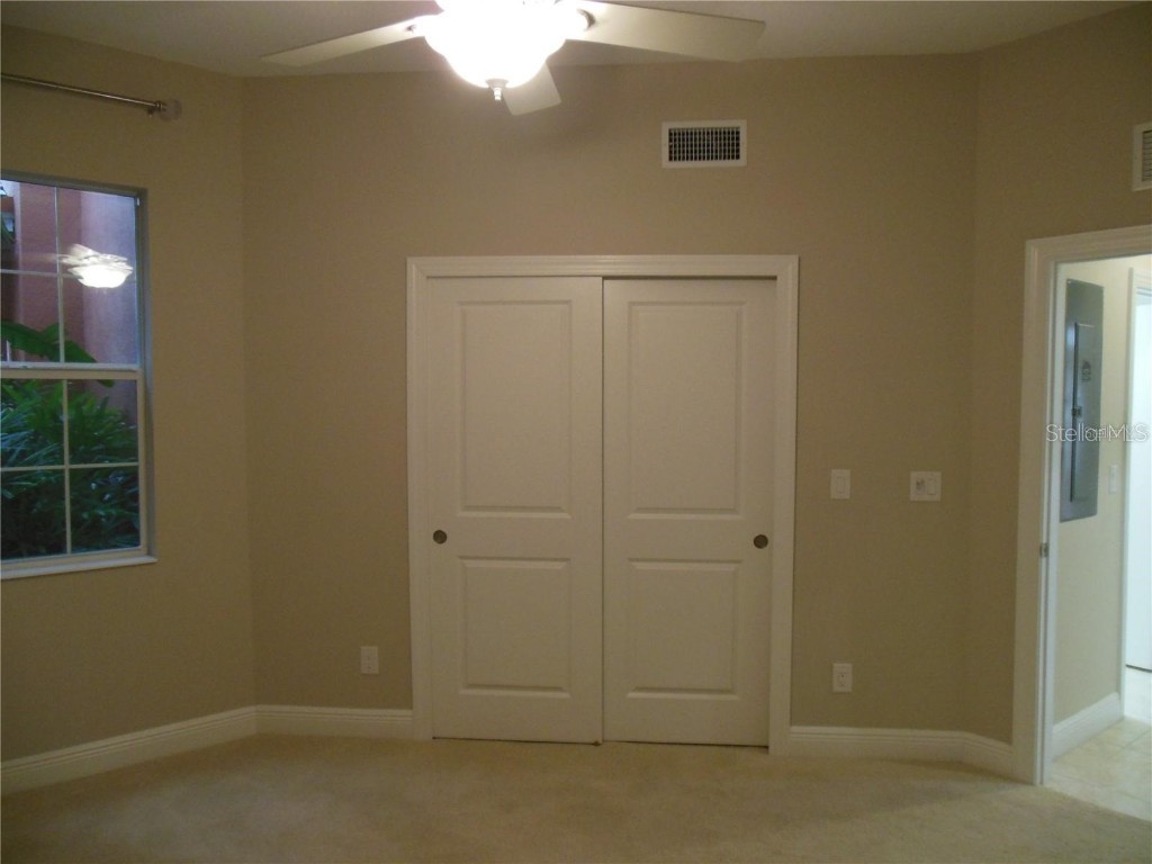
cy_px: 432
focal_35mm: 25
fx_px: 832
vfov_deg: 54.9
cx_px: 576
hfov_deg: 69.4
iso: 400
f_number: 3.2
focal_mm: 4.5
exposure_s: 1/30
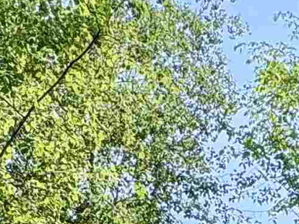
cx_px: 307
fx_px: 760
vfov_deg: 12.8
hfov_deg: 21.4
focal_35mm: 88
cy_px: 543
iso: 50
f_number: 2.2
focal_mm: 2.22
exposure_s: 1/416
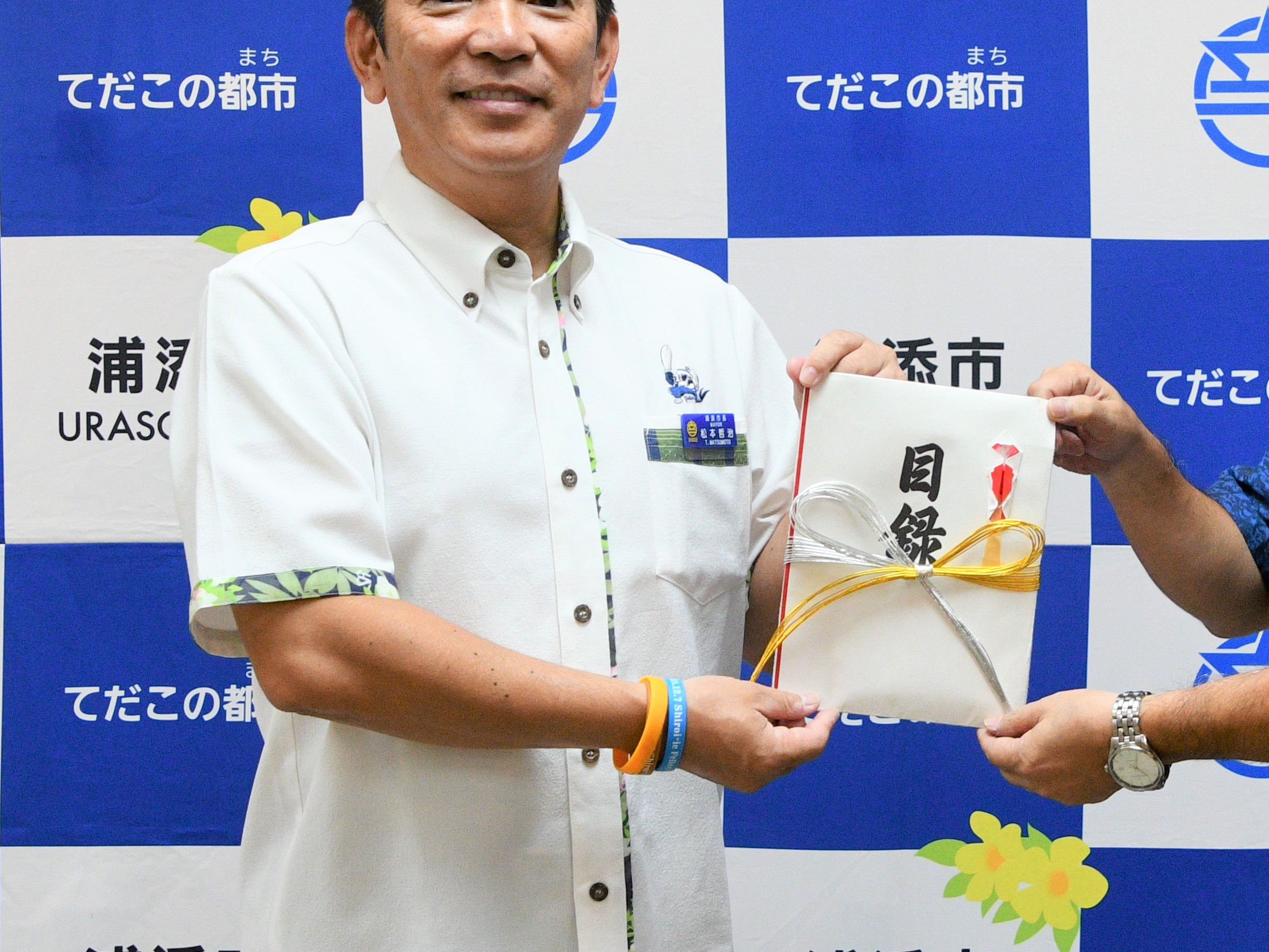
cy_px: 372
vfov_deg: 18.4
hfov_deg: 24.1
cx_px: 971
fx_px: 2933
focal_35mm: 80
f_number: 5.6
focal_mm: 24
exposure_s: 1/125
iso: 1250
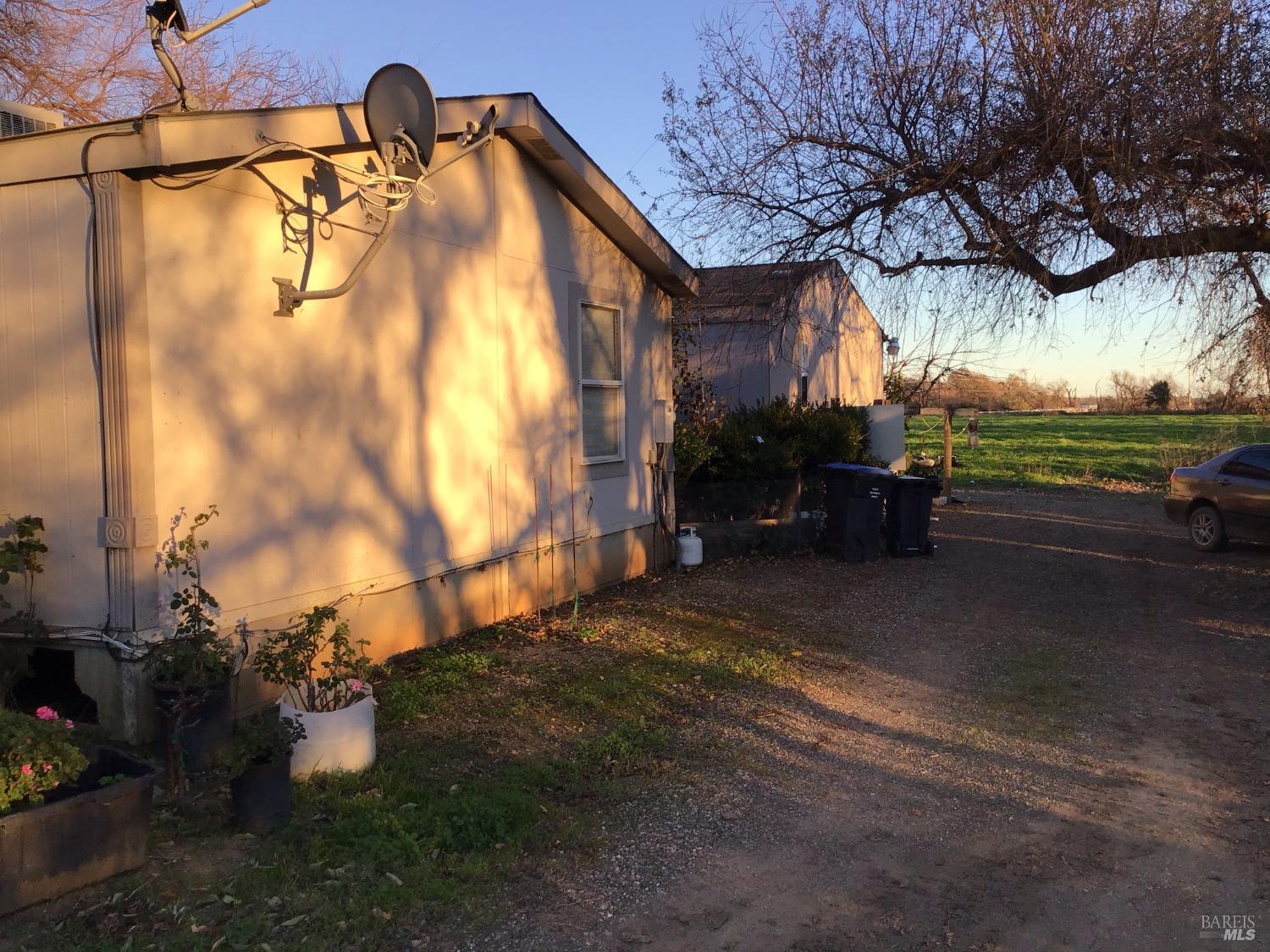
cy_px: 476
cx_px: 635
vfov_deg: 45.4
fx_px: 1137
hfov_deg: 58.4
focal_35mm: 31
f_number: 2.4
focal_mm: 3.3
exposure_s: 1/287
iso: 25
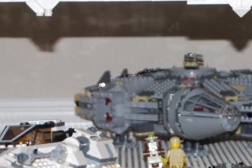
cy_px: 184
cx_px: 176
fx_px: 1666
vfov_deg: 5.8
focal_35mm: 238
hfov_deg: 8.6
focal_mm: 52
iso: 100
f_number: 5.6
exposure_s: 1/125
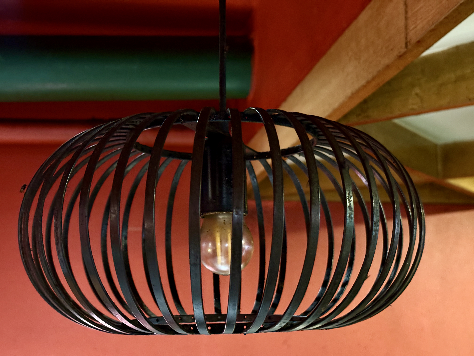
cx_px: 237
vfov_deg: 30.3
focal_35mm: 48
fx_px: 657
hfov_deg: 39.7
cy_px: 178
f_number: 1.78
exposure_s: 1/20
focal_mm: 6.76
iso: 800
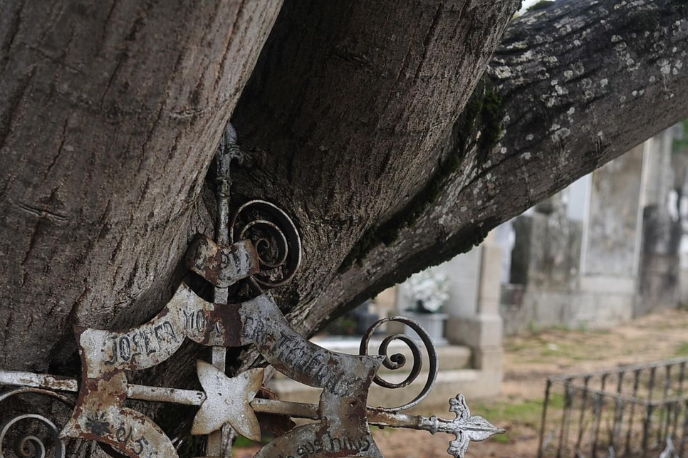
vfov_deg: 23.0
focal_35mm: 58
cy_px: 372
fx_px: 1108
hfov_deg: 34.3
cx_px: 252
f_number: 5
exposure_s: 1/500
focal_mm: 35
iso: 320
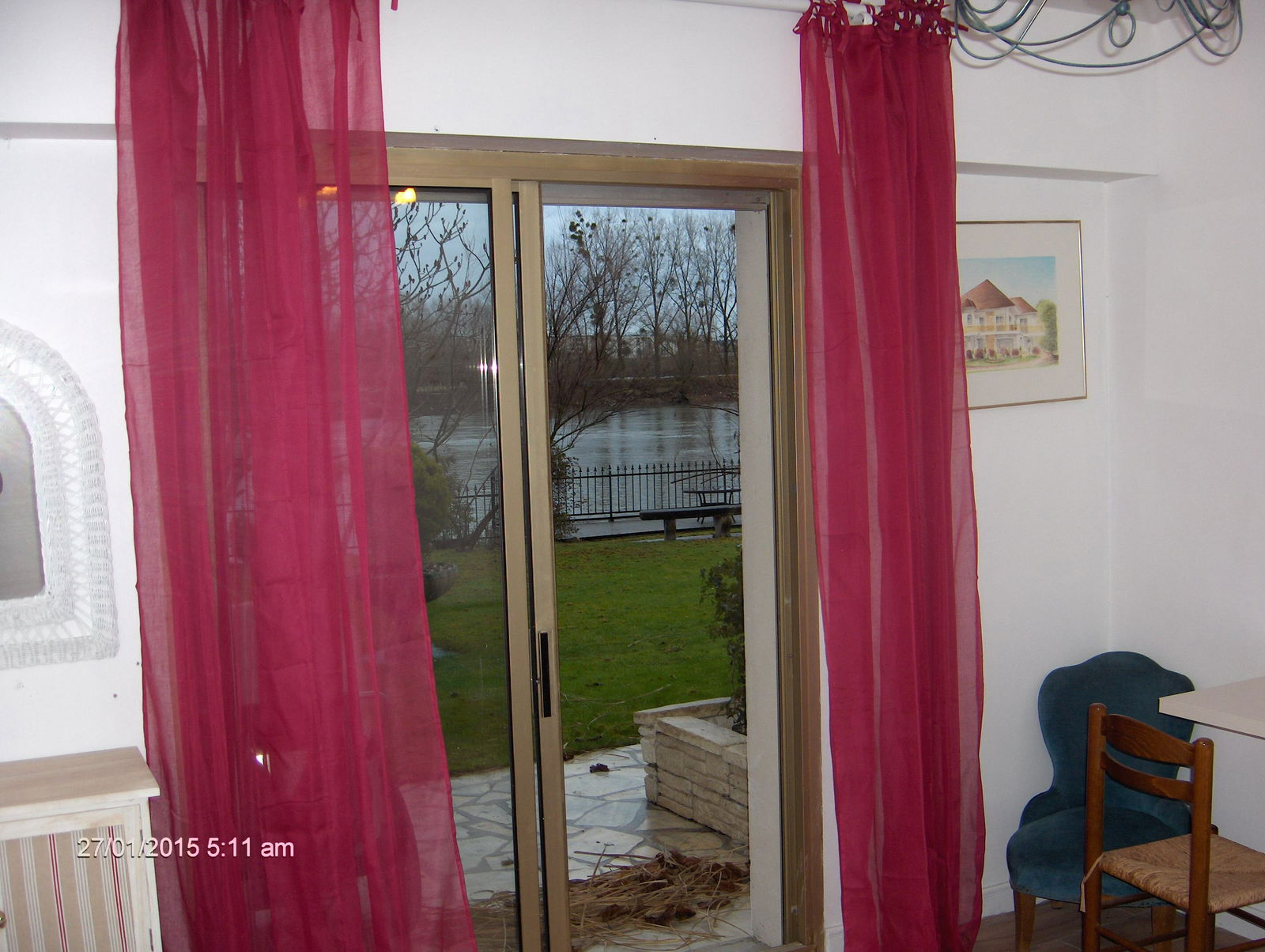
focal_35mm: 39
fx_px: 1427
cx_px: 632
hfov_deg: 47.8
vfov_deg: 36.9
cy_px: 476
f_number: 2.8
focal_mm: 8
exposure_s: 1/60
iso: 100
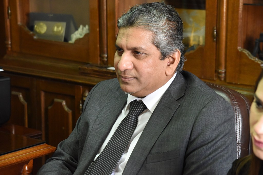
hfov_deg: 17.1
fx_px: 877
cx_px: 132
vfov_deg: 11.4
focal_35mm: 120
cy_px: 88
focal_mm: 120
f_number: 7.1
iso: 6400
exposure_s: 1/200
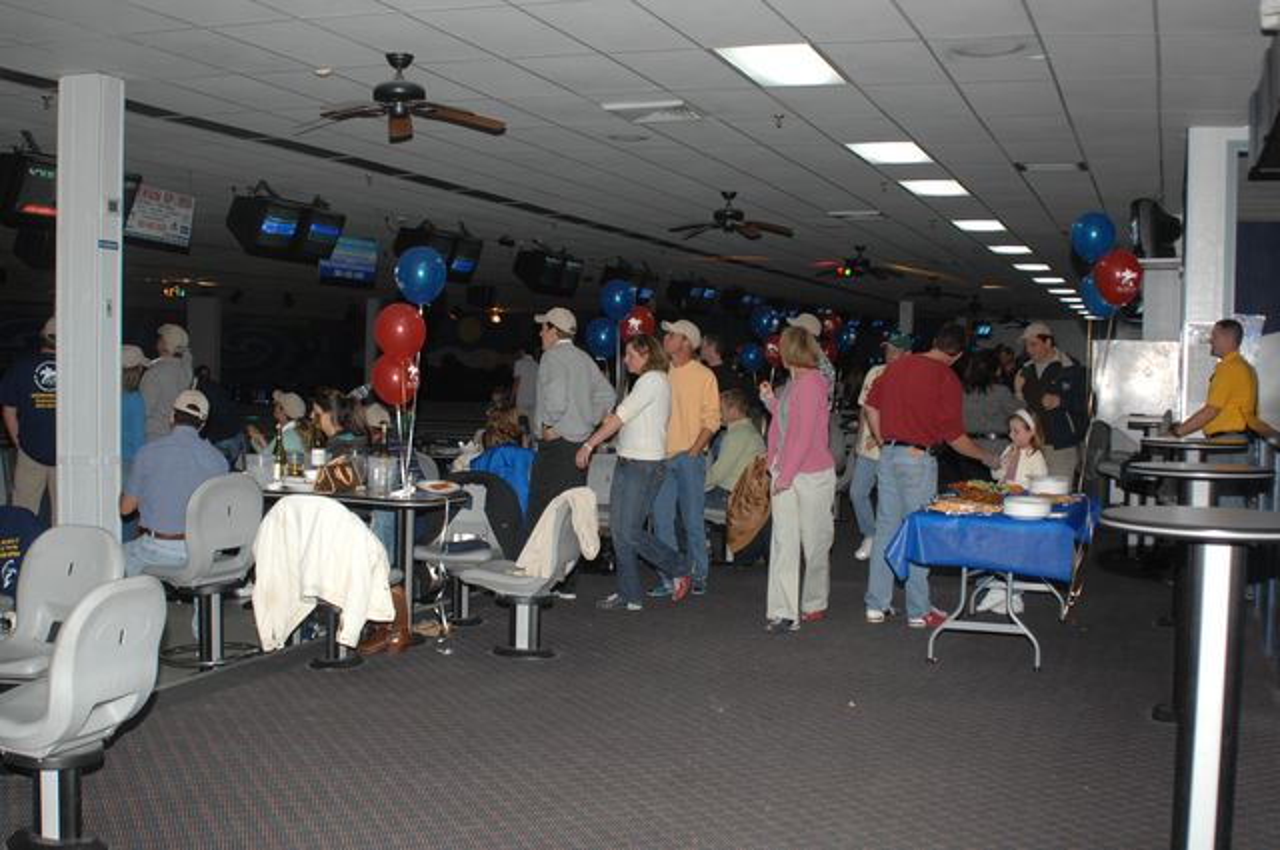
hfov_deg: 46.5
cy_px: 425
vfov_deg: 31.8
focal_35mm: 42
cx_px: 640
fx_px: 1491
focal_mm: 28
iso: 400
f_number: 3.5
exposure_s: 1/125
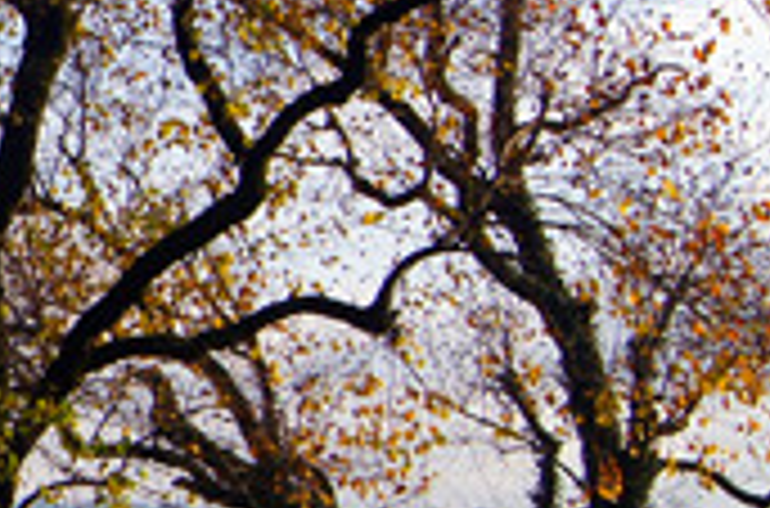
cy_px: 90
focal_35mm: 174
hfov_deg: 11.3
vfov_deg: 7.8
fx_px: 3711
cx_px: -455
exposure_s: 1/100
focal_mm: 22
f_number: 11
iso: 100
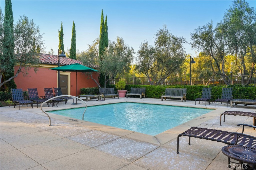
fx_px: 171
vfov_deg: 53.1
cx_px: 128
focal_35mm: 24
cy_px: 85
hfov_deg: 73.8
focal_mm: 24
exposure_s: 1/60
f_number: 8
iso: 100
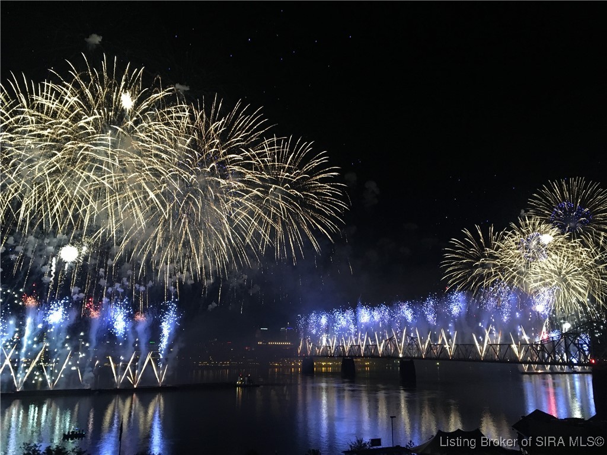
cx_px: 304
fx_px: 509
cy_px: 228
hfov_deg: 61.7
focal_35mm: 29
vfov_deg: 48.2
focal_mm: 4.15
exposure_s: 1/15
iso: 200
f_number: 2.2
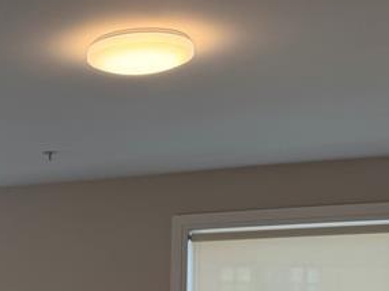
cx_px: -48
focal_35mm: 86
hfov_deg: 21.5
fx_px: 966
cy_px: 381
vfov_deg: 16.2
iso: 50
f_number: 1.78
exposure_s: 1/120
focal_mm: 6.76
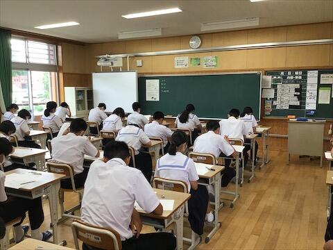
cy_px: 125
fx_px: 298
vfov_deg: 45.4
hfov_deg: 58.4
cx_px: 166
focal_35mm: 31
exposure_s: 1/40
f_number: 2.4
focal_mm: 3.3
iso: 32
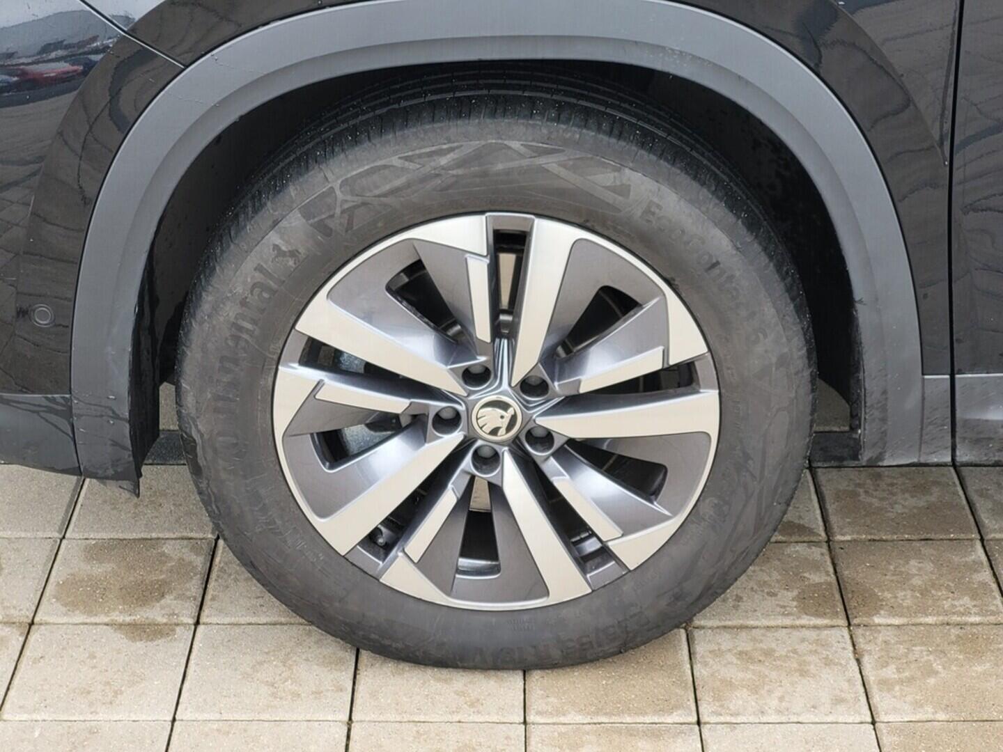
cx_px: 502
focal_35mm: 76
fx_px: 2202
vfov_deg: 19.4
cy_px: 376
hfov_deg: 25.7
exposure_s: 1/50
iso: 64
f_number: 2.4
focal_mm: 7.12
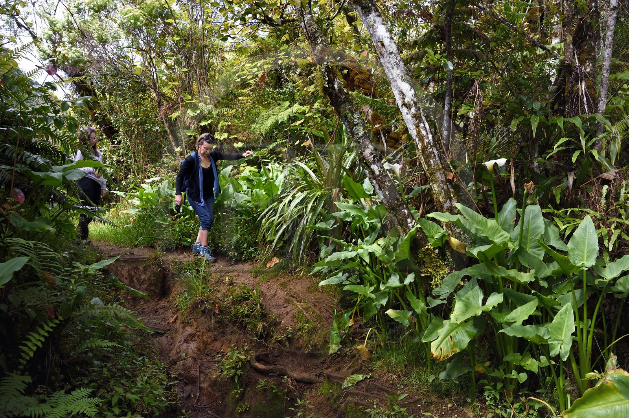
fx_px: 506
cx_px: 314
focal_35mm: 29
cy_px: 209
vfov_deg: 44.9
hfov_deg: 63.7
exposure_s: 1/250
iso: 800
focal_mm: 29
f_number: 6.3
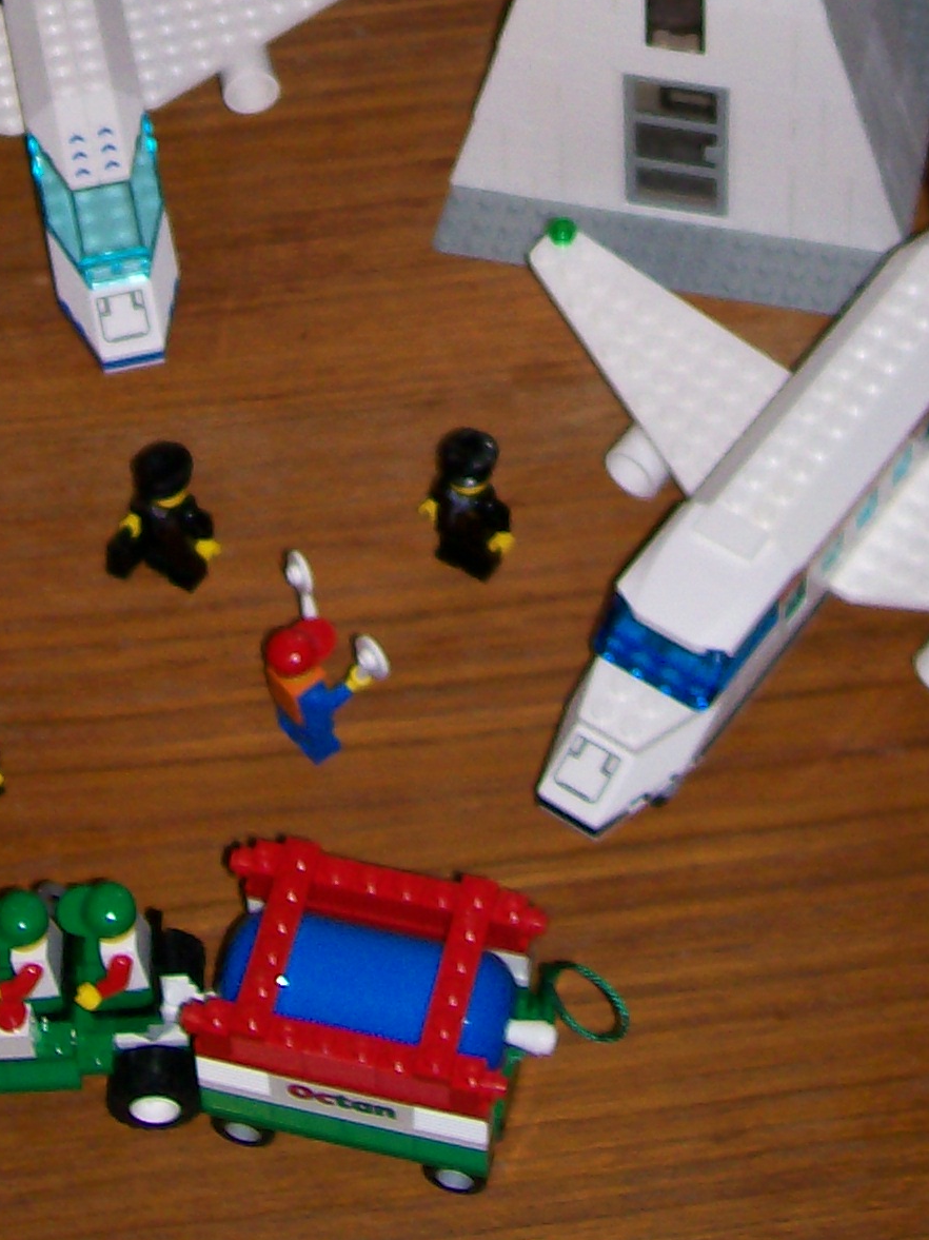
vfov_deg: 19.3
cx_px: 392
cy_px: -352
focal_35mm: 94
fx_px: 3365
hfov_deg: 15.7
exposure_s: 1/64
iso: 80
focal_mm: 6
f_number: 2.7
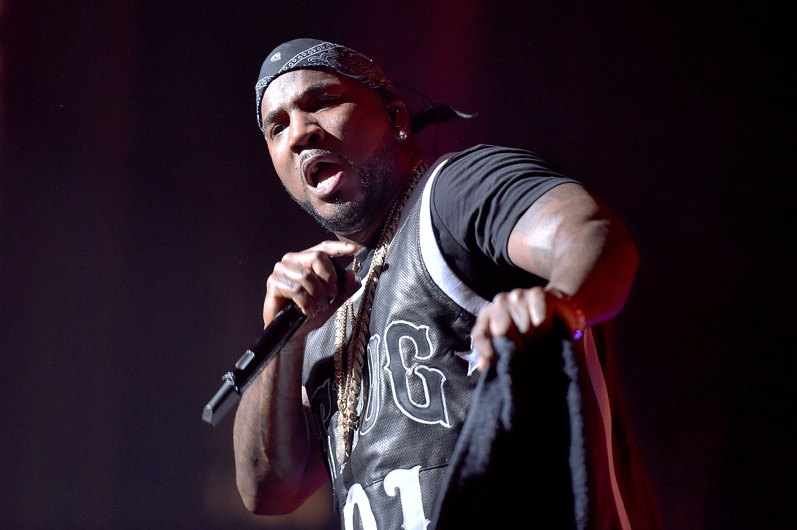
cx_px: 398
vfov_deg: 6.9
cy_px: 265
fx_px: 4425
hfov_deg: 10.3
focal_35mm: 200
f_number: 2.8
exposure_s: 1/160
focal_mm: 200
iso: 4000
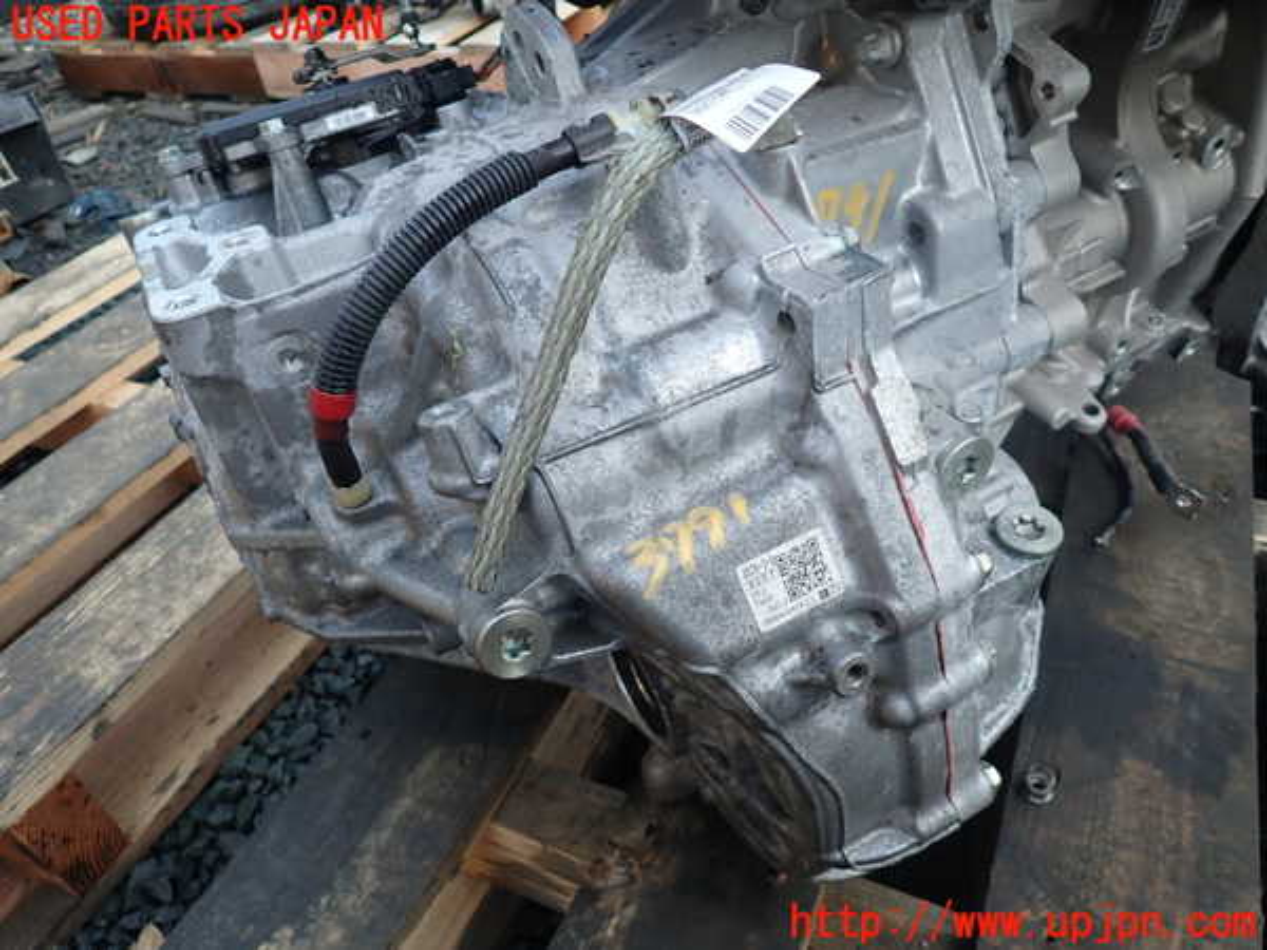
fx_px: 915
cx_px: 634
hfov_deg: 69.4
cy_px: 475
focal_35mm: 25
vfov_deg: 54.9
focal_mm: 4.5
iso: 100
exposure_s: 1/60
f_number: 2
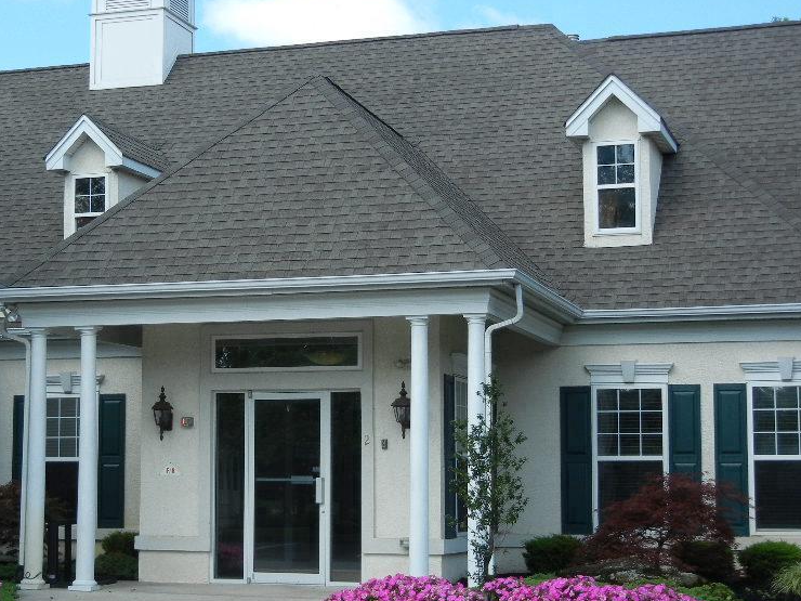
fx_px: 1666
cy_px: 351
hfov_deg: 26.9
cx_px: 292
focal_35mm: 72
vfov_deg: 20.4
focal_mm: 9.3
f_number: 3.9
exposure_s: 1/660
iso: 160
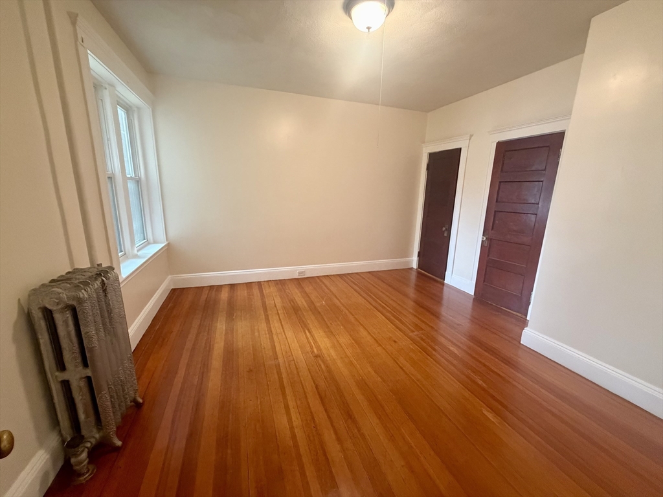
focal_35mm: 14
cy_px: 248
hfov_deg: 102.1
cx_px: 332
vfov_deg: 85.7
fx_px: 268
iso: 640
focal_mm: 2.22
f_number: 2.2
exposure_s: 1/60
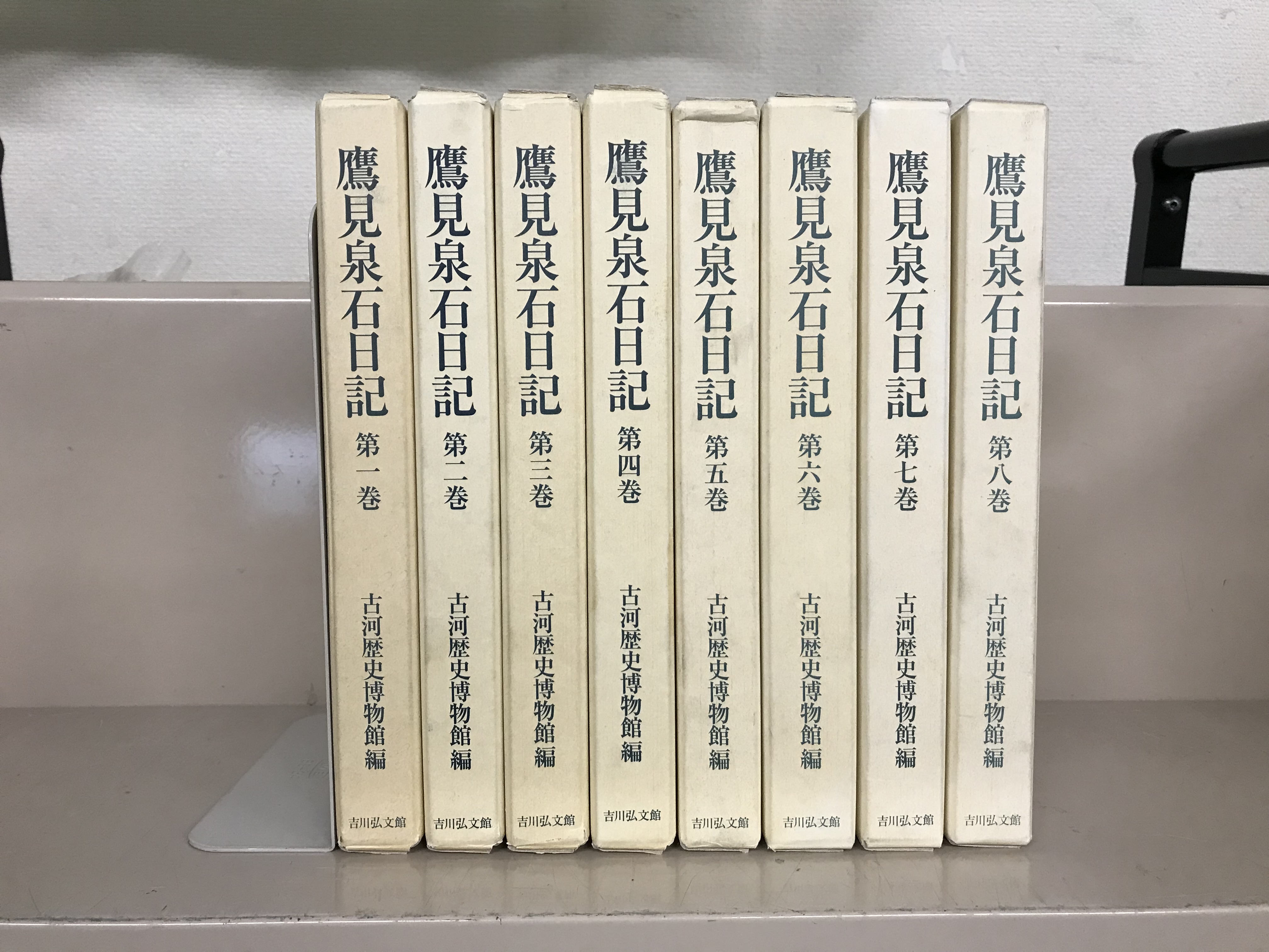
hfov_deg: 63.4
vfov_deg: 49.7
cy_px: 476
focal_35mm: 28
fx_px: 1026
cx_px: 634
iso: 40
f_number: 1.8
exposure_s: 1/25
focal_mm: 3.99
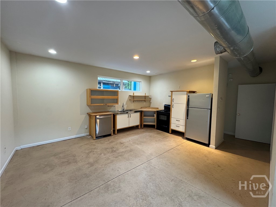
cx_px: 138
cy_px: 104
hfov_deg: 102.1
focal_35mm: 14
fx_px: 112
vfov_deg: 85.7
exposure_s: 1/60
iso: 250
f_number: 2.2
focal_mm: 2.22
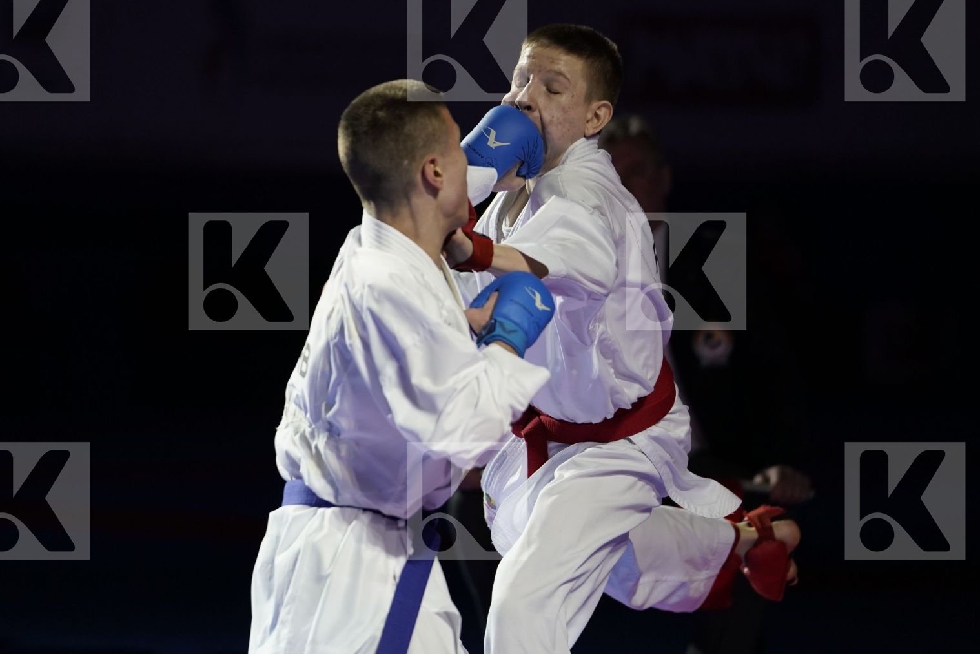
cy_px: 271
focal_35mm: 230
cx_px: 467
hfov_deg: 9.0
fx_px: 6261
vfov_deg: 6.0
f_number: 2.8
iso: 1600
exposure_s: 1/1000
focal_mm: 194
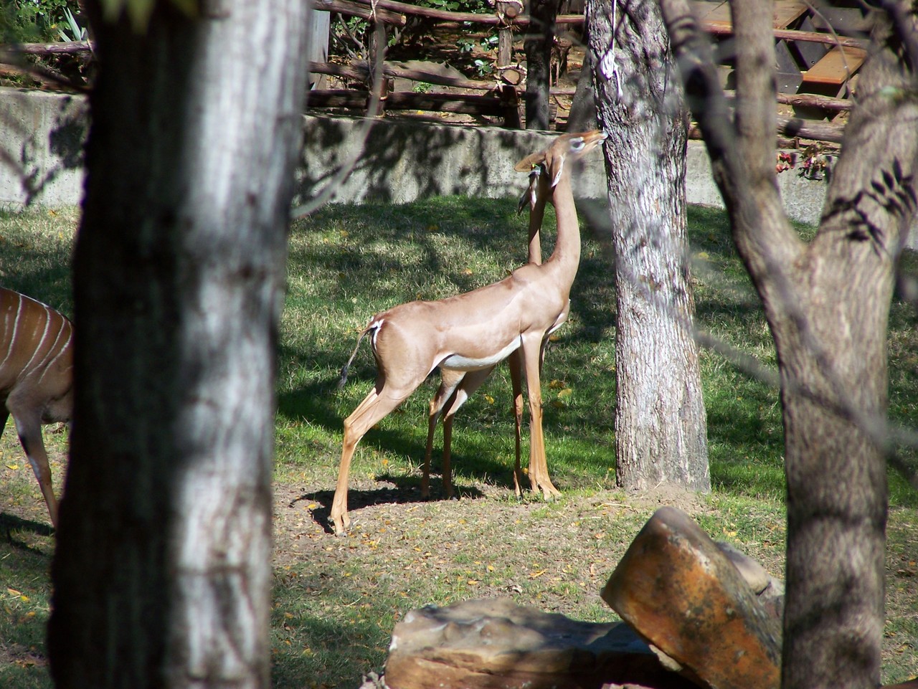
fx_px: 10081
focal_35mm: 380
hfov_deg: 5.2
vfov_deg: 3.9
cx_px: 459
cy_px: 344
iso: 80
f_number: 3.7
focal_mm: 63
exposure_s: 1/800
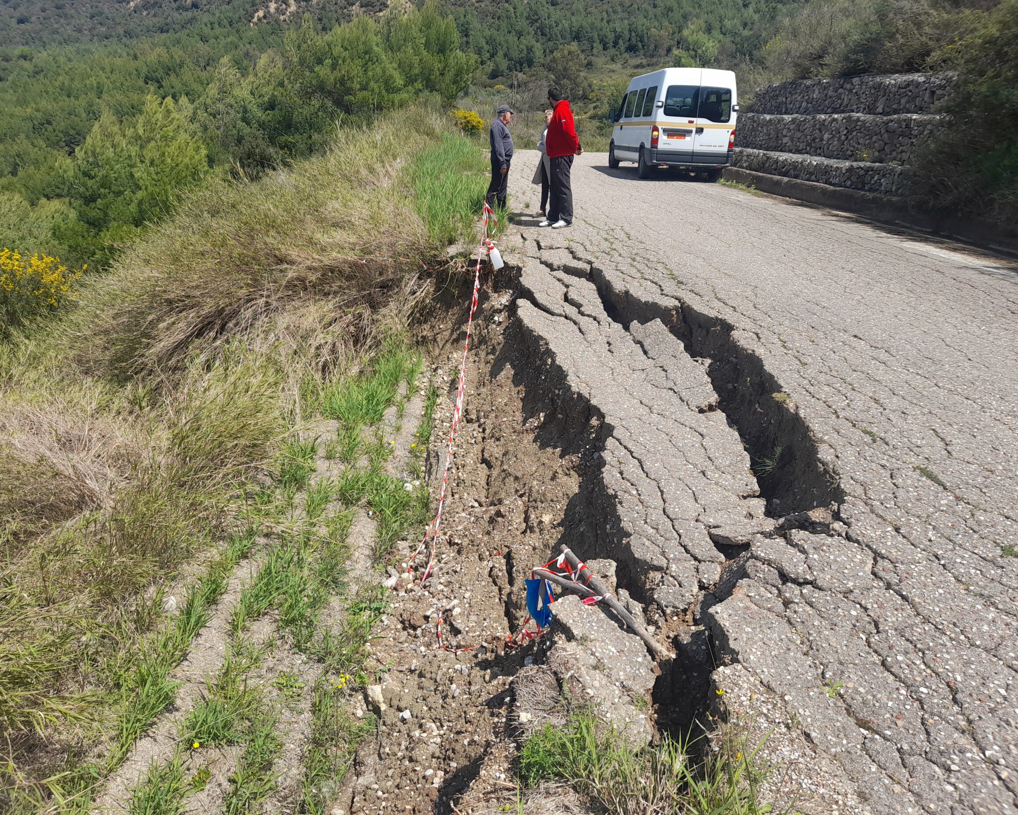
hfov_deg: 64.1
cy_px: 417
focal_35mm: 27
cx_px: 499
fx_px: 813
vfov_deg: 53.2
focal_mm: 4.6
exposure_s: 1/602
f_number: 2
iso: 20
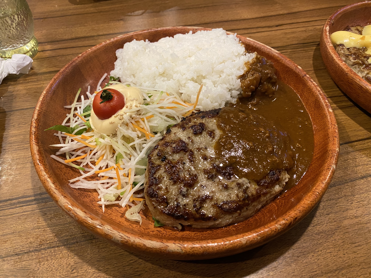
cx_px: 186
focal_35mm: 26
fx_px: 279
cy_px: 139
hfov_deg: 67.3
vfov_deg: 53.1
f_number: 1.8
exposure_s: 1/40
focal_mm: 4.25
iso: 500
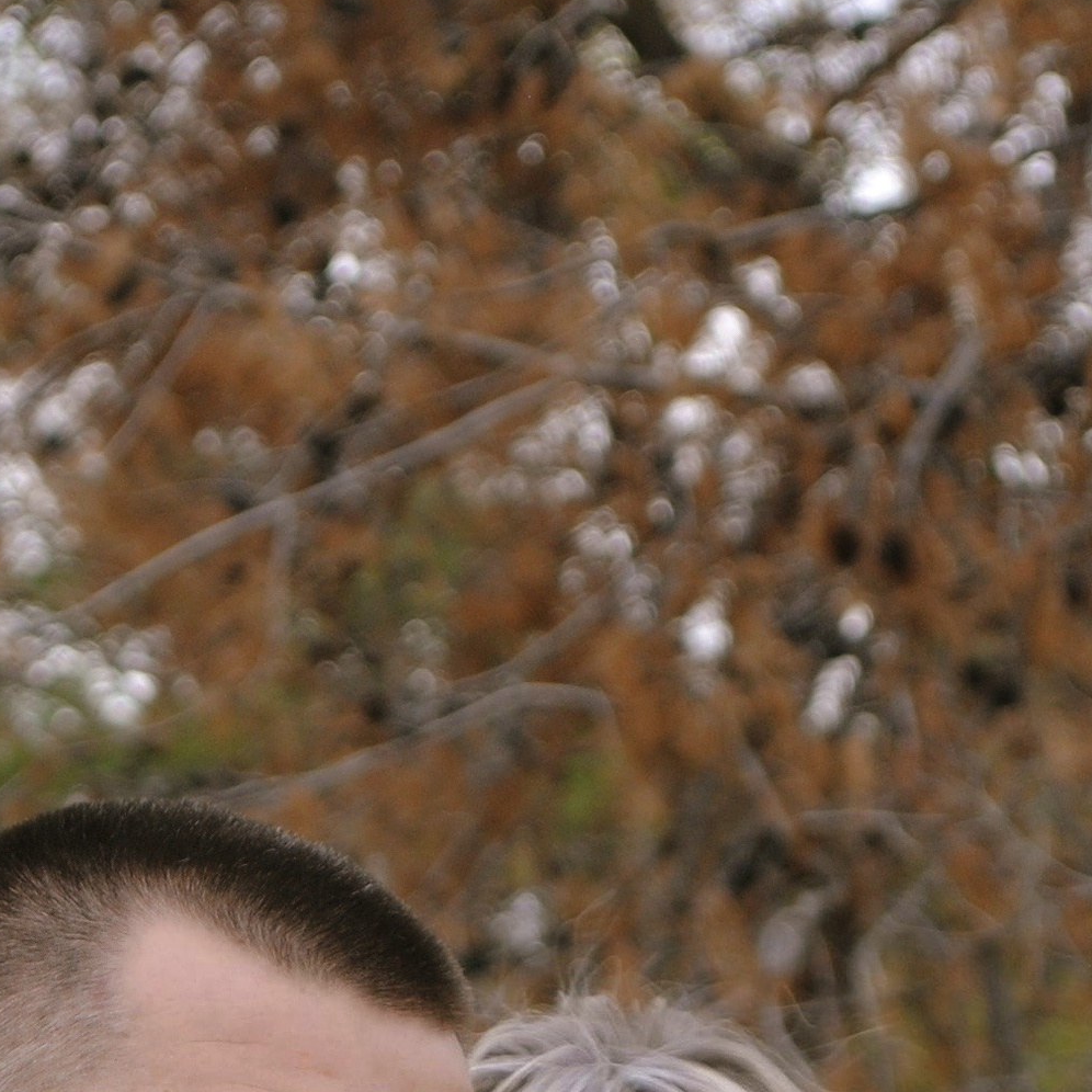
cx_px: 215
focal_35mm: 270
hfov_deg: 6.5
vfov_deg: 6.4
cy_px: 1646
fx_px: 9623
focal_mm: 55
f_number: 5.6
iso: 200
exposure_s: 1/160
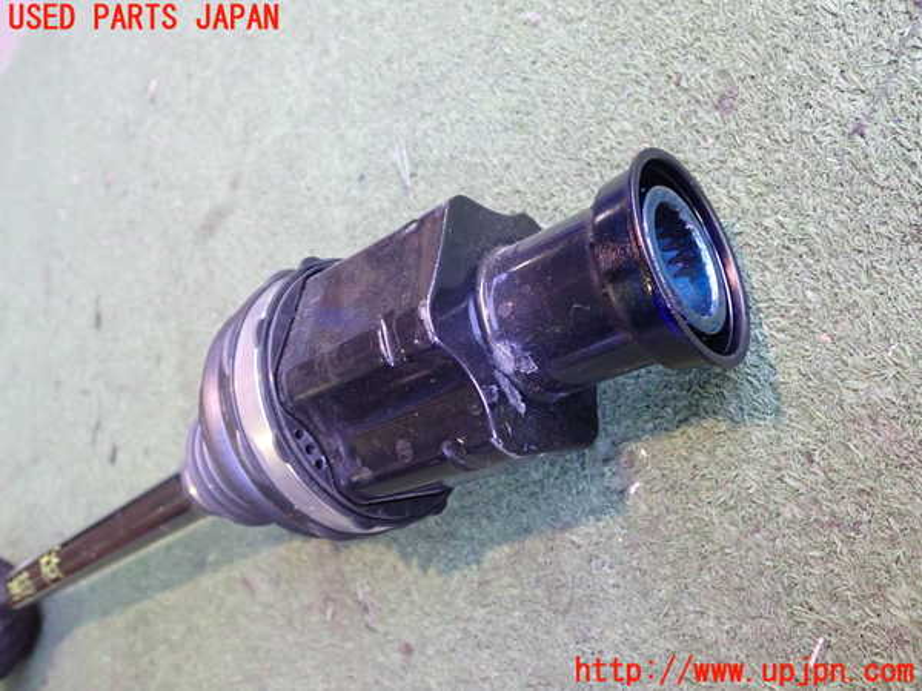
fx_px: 799
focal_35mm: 30
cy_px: 346
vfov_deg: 46.8
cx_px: 461
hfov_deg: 60.0
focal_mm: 5.4
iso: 500
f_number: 2.3
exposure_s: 1/40
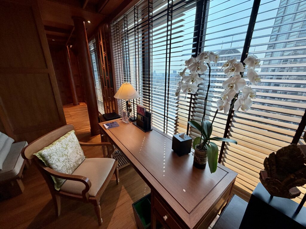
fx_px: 124
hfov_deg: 102.1
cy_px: 114
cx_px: 153
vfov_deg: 85.7
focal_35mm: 14
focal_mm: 2.22
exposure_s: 1/121
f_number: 2.2
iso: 100
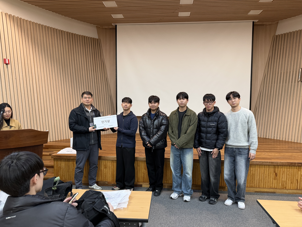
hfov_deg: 71.6
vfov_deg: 56.8
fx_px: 209
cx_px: 151
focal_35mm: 24
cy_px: 114
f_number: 1.78
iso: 320
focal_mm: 6.76
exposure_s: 1/60
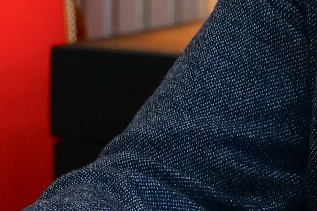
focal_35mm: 381
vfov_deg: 3.6
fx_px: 3353
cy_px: -151
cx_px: 272
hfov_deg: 5.4
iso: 1000
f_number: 5
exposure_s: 1/80
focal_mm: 53
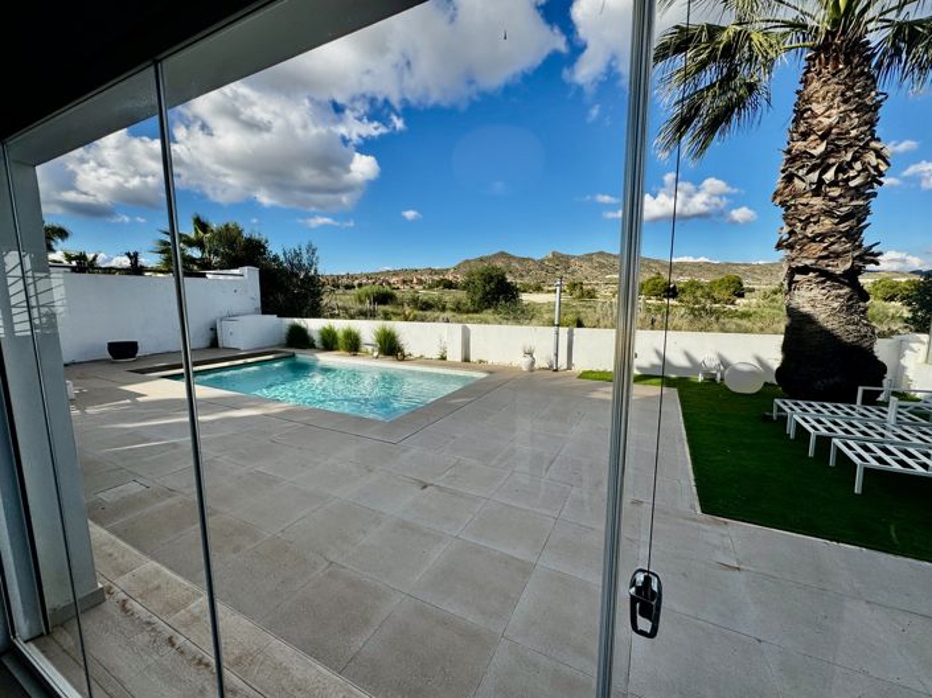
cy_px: 349
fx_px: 377
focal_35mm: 14
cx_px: 466
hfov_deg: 102.1
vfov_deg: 85.6
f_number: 2.2
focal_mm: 2.22
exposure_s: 1/2415
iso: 50
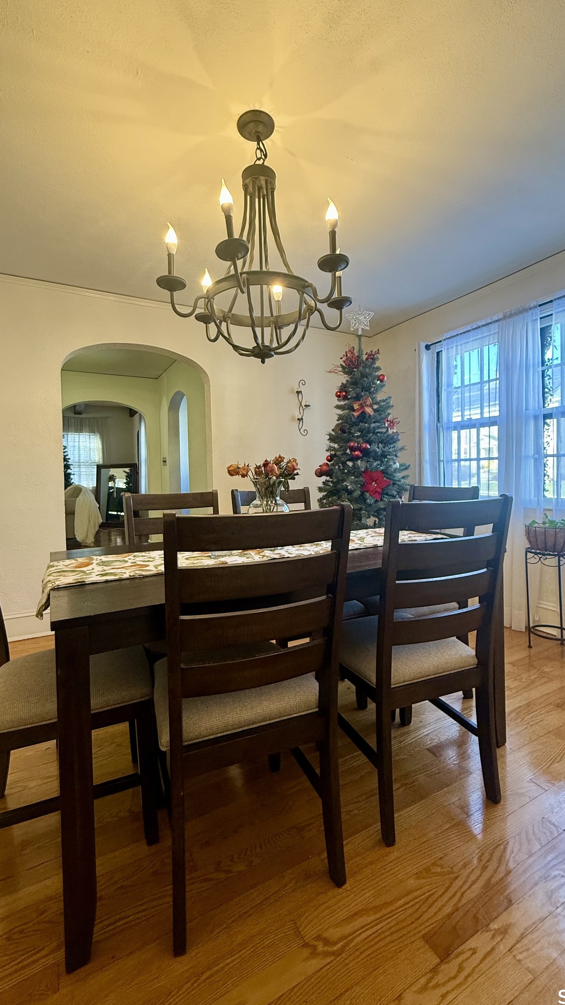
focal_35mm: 16
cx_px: 284
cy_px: 487
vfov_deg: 99.3
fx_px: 426
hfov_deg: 67.1
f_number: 2.2
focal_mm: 2.22
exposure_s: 1/60
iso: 200
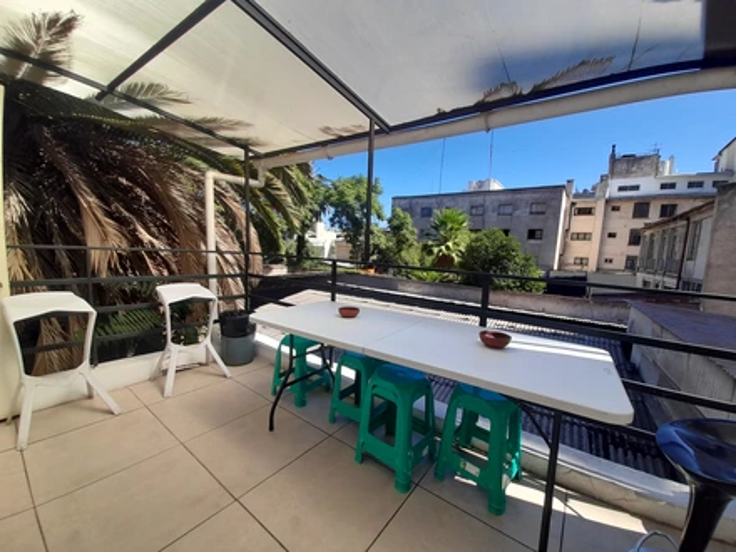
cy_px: 276
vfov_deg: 89.9
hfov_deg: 106.2
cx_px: 368
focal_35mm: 13
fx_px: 276
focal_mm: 1.42
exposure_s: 1/814
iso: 40
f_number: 2.2
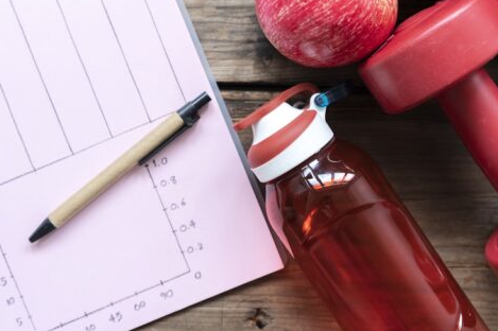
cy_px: 73
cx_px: 218
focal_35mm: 59
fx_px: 816
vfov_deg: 22.7
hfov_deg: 33.9
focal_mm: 36
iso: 200
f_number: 4.5
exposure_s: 1/80
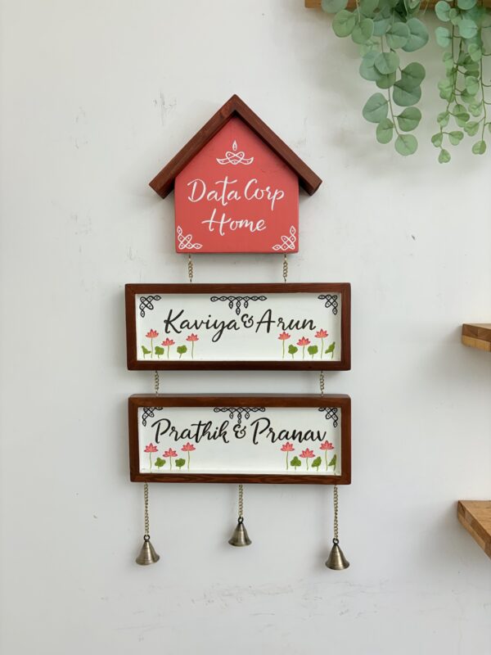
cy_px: 328
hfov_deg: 53.1
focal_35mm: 26
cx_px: 246
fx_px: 492
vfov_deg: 67.3
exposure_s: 1/100
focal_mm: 5.96
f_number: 1.6
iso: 100
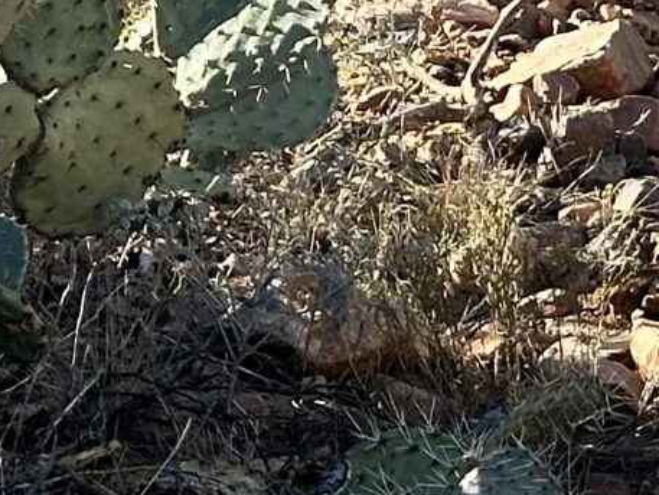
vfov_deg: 5.5
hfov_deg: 7.0
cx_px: 1537
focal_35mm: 269
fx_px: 5122
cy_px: -209
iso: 64
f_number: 1.78
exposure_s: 1/2114
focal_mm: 6.86
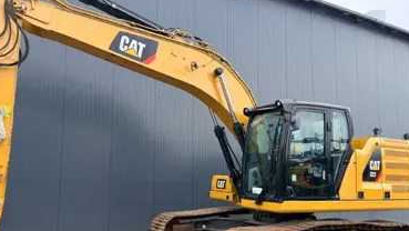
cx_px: 164
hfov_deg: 57.6
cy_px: 139
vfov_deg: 34.6
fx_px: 369
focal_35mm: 34
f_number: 1.78
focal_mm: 6.76
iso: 100
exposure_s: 1/464
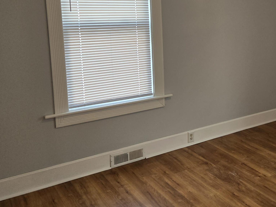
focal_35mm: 46
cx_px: 256
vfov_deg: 31.1
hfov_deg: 38.0
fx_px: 367
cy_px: 57
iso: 100
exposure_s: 1/120
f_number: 1.8
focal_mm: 5.4
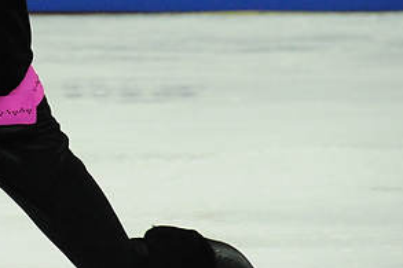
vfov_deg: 1.7
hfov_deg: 2.5
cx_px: -105
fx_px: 9174
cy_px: 57
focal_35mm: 820
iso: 3200
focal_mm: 200
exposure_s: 1/800
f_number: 5.6
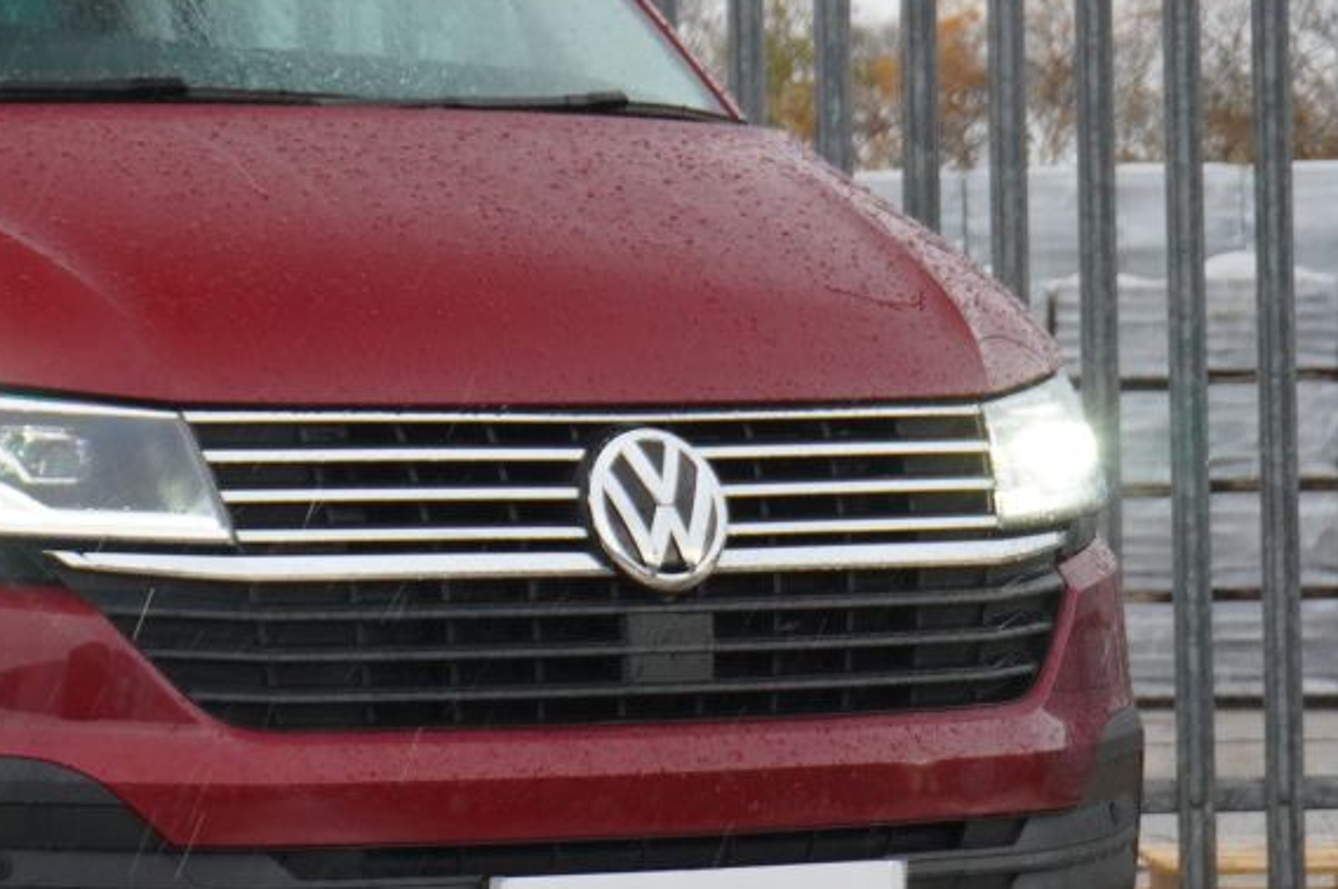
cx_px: -221
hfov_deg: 11.2
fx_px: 6734
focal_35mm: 181
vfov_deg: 7.6
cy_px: 433
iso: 1000
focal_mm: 43
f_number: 5.6
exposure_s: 1/160
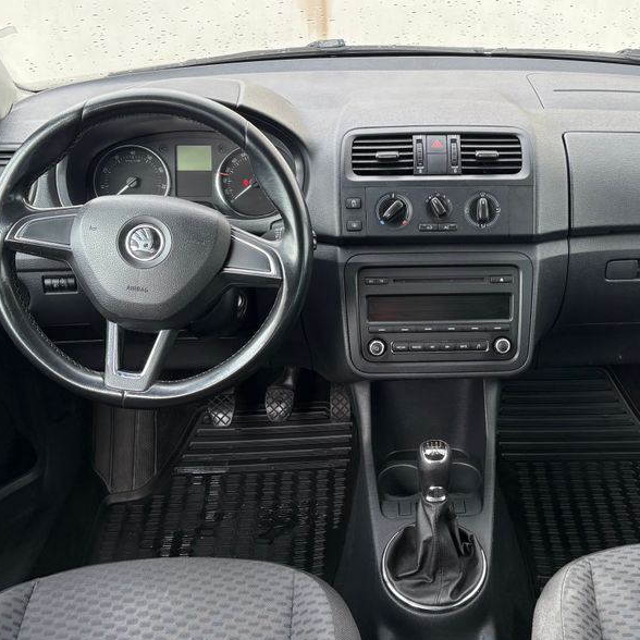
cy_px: 295
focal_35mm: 40
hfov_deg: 41.4
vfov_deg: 41.8
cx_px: 414
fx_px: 837
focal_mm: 5.96
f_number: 1.6
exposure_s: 1/121
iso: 32
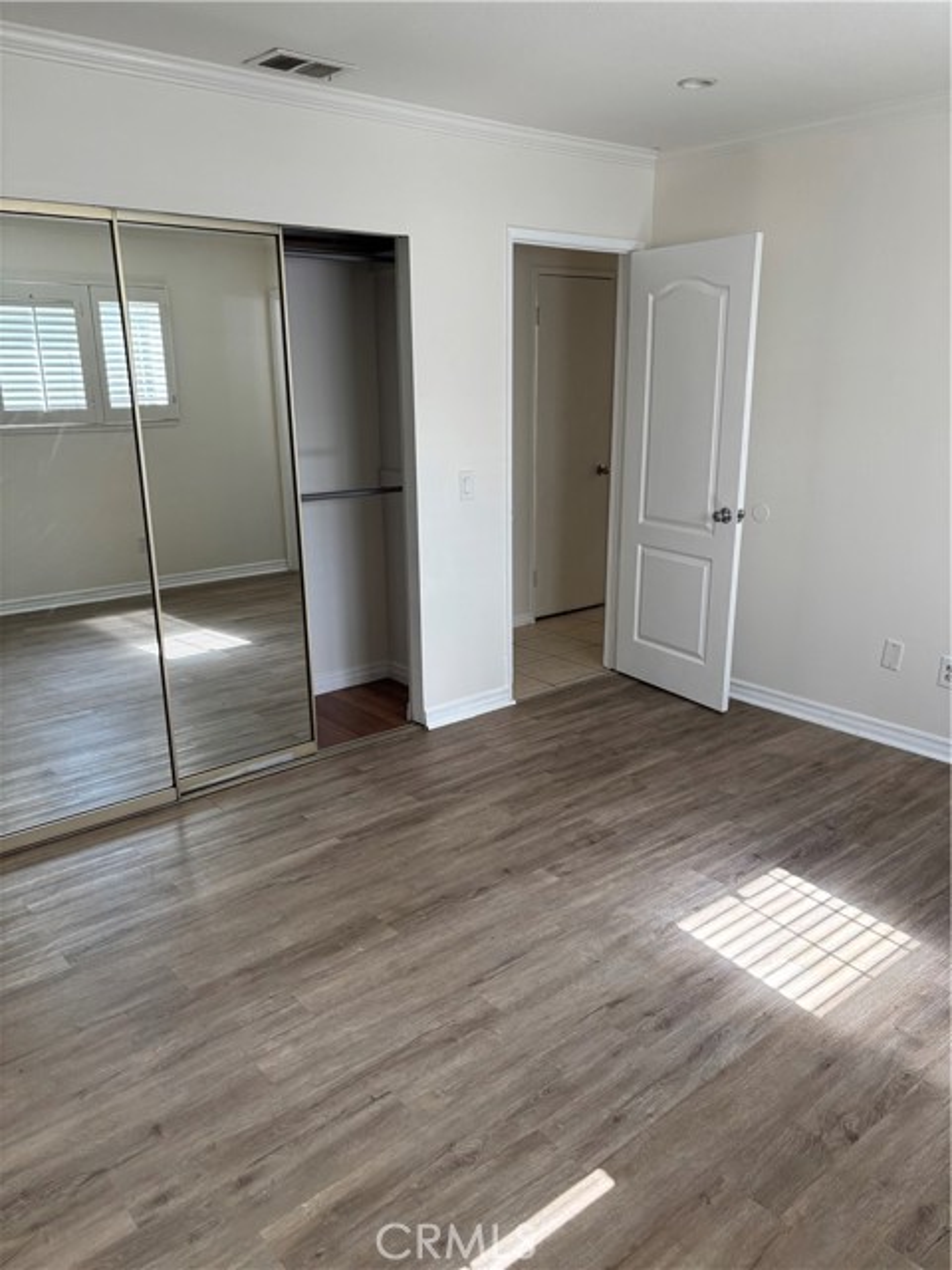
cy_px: 635
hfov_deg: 53.1
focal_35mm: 26
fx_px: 953
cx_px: 476
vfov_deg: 67.3
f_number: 1.6
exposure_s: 1/120
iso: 125
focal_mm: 5.96
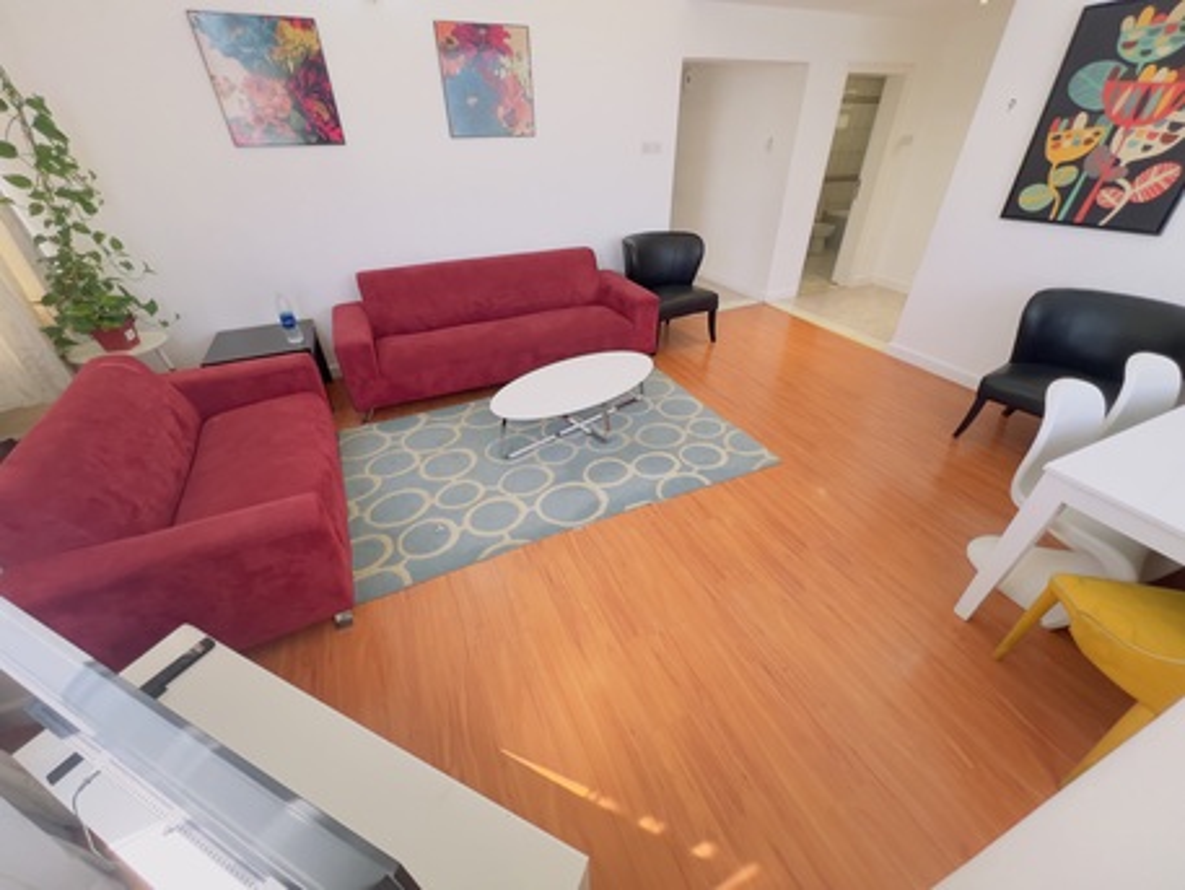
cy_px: 445
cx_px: 592
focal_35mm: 13
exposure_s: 1/100
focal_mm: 1.57
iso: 250
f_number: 1.8
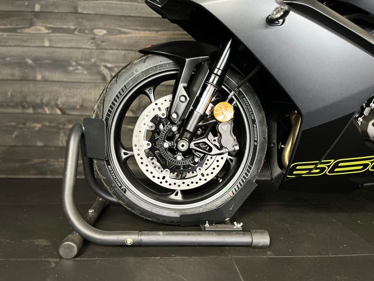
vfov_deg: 53.1
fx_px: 281
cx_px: 187
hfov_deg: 67.3
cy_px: 140
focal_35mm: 26
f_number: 1.6
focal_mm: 5.1
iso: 250
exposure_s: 1/50
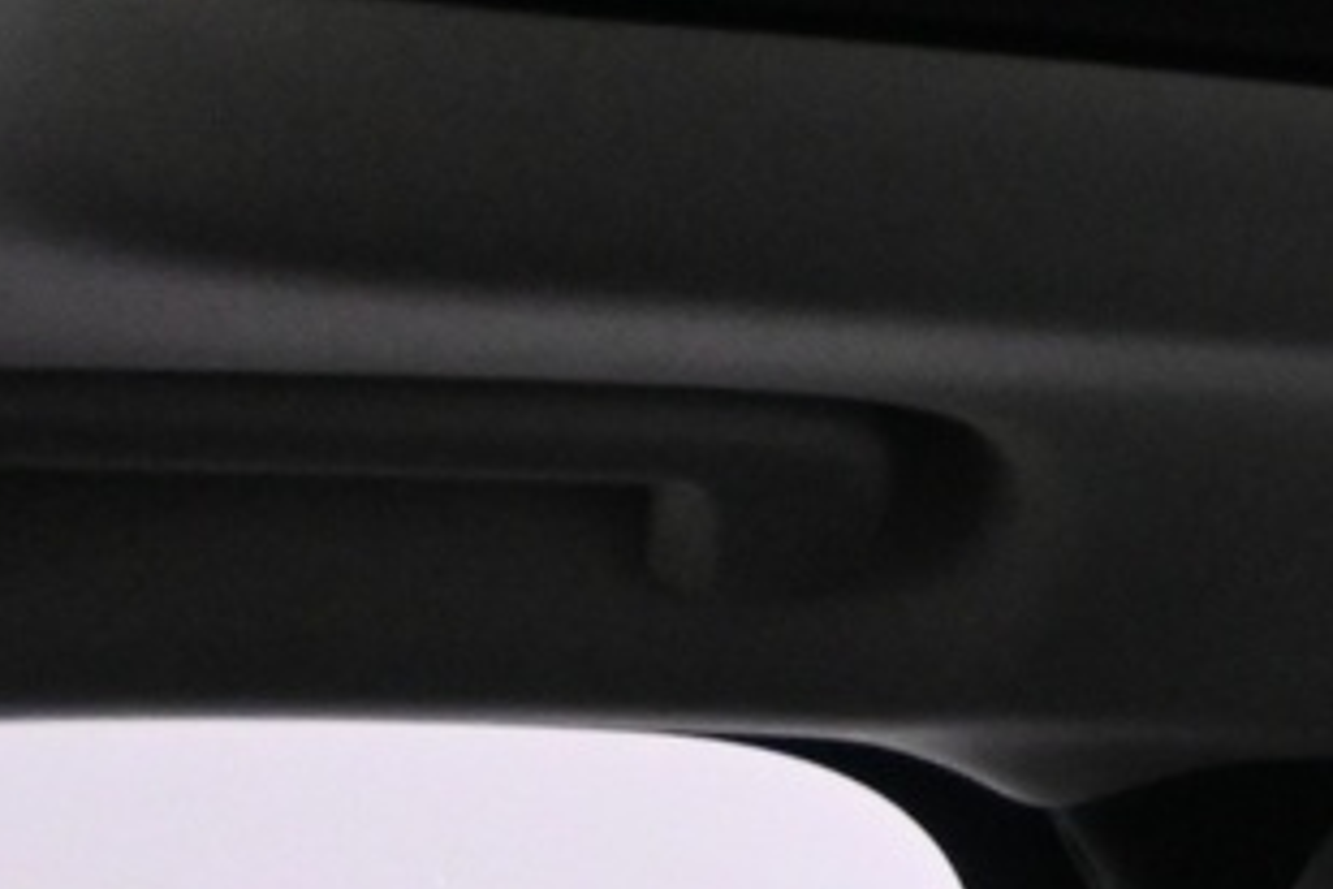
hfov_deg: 10.2
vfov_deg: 8.0
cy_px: -160
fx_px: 6269
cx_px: 3382
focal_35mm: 169
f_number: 4
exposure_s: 1/160
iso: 3200
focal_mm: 21.5
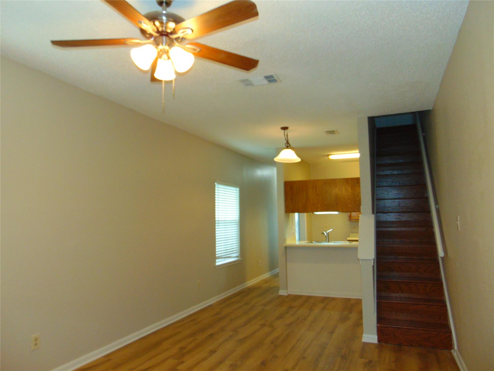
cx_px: 247
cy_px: 186
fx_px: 357
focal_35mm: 25
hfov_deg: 69.4
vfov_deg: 54.9
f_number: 3
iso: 200
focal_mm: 4.5
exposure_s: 1/30
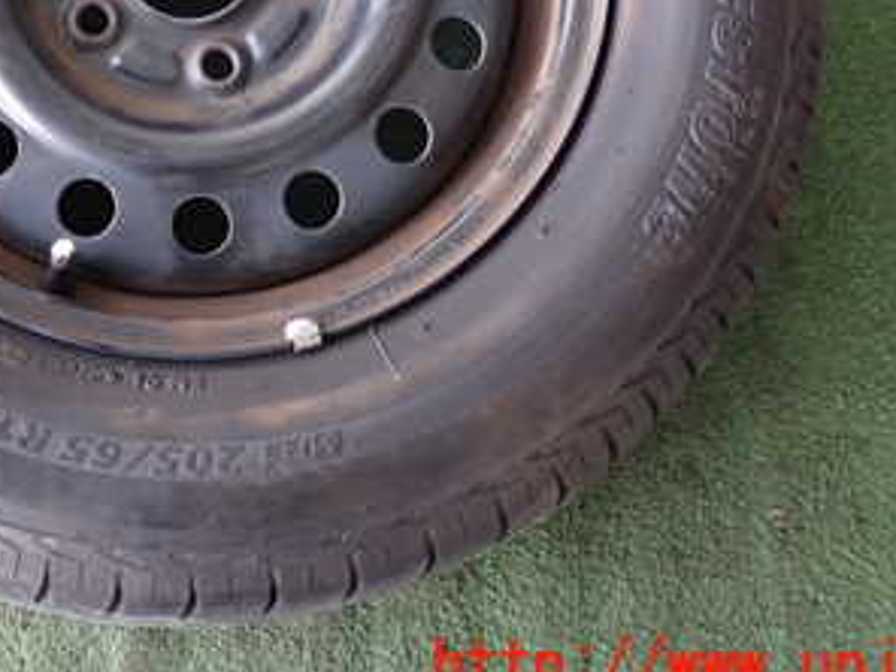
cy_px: 24
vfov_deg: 19.7
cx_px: 209
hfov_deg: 26.3
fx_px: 1890
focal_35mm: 73
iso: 250
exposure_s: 1/40
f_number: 2.5
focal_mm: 6.37
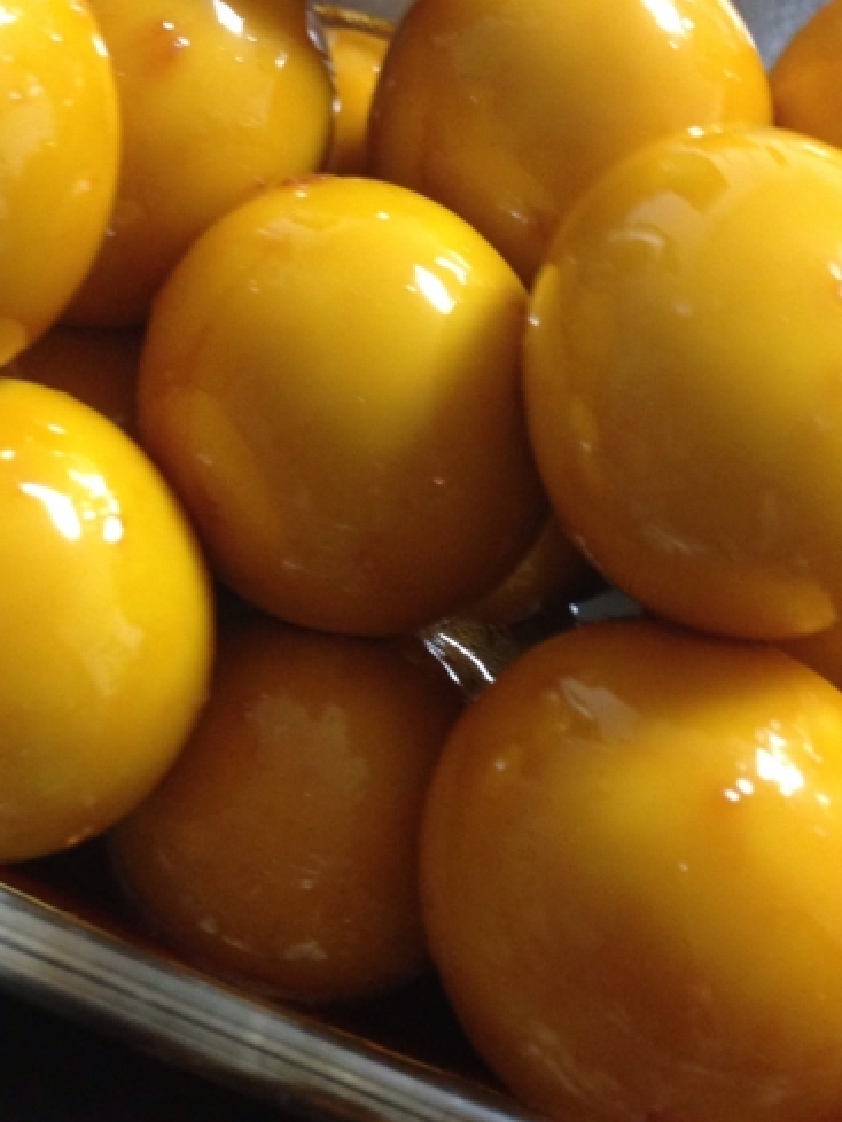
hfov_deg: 27.0
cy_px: 429
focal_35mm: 54
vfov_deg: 35.4
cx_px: 388
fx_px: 1751
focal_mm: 4.12
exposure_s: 1/20
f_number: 2.4
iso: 250
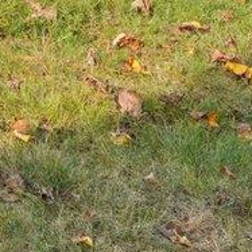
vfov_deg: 8.9
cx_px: -350
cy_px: -546
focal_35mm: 154
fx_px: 1266
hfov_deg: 10.0
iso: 250
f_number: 10
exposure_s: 1/30
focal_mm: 16.5
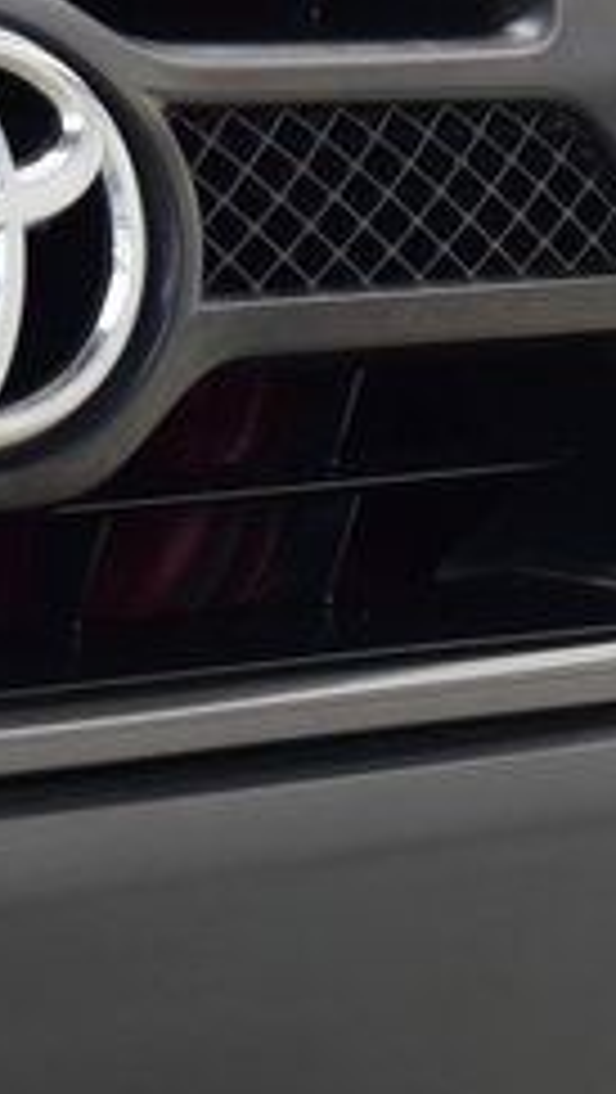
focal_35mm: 290
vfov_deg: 7.4
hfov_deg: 4.2
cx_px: -315
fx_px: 8406
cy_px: 340
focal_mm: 70
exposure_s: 1/30
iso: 1600
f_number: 6.3
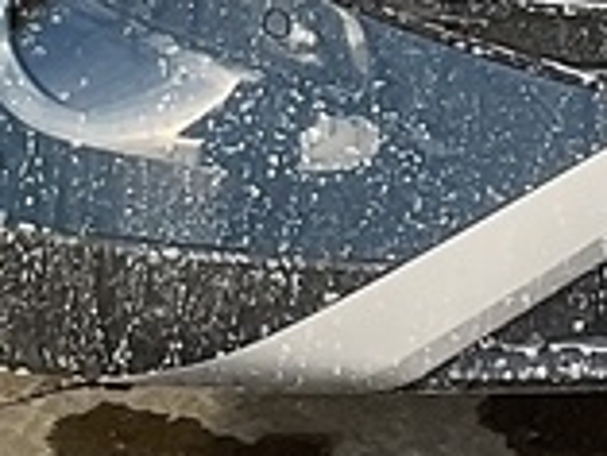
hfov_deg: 10.4
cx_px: 70
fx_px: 3317
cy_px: -914
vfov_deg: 7.0
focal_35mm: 189
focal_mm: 3
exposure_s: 1/1121
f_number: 1.8
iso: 16
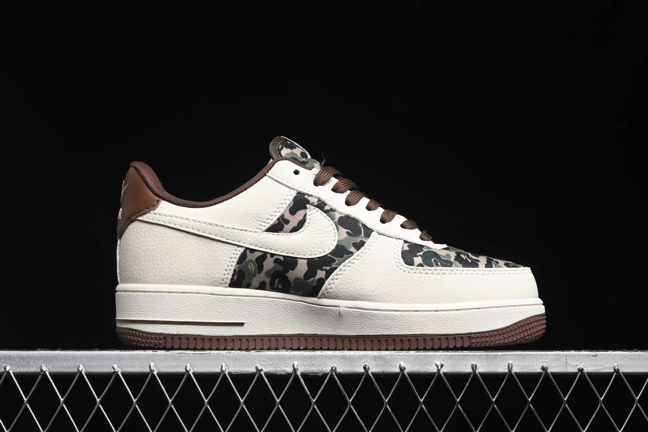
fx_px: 1350
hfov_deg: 27.0
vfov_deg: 18.2
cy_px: 216
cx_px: 324
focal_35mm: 75
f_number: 6.3
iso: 160
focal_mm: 50
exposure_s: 1/60
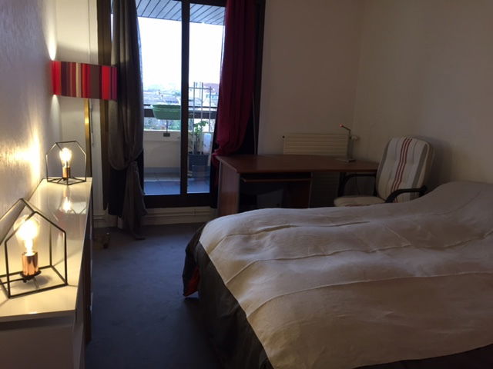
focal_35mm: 29
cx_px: 246
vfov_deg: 48.2
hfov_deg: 61.7
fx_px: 413
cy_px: 184
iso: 50
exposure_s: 1/33
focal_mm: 4.15
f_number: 2.2
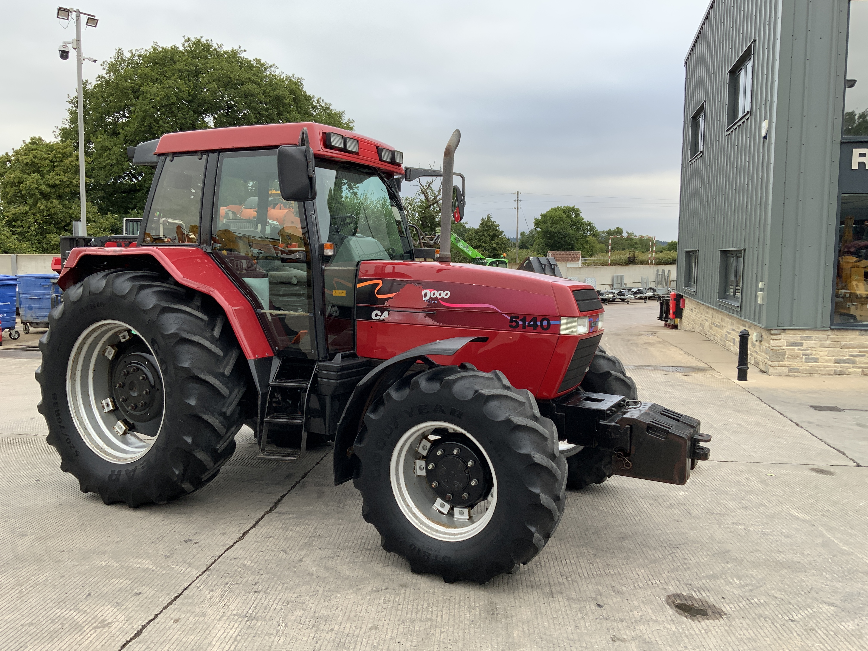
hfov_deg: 61.7
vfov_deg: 48.2
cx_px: 434
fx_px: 727
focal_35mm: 29
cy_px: 326
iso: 16
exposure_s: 1/124
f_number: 1.8
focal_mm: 3
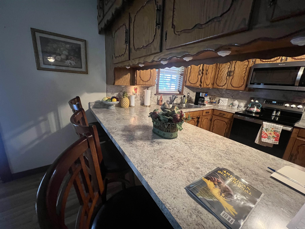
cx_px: 152
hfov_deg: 106.2
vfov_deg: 89.9
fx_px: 115
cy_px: 114
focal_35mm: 13
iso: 800
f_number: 1.8
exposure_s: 1/40
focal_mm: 1.57
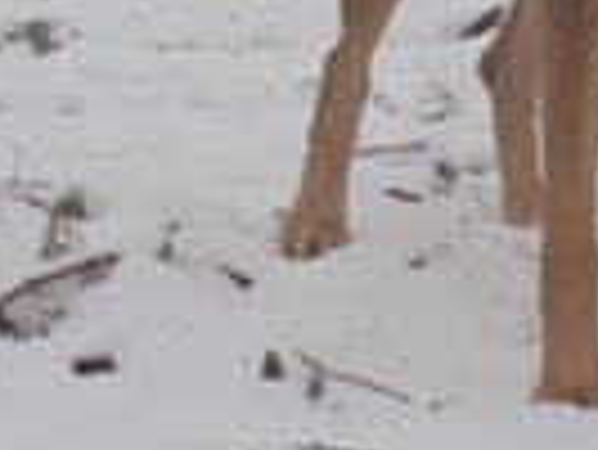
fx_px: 5948
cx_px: 697
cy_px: -225
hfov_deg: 5.7
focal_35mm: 344
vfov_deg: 4.3
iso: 200
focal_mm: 18.2
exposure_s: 1/250
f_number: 5.1
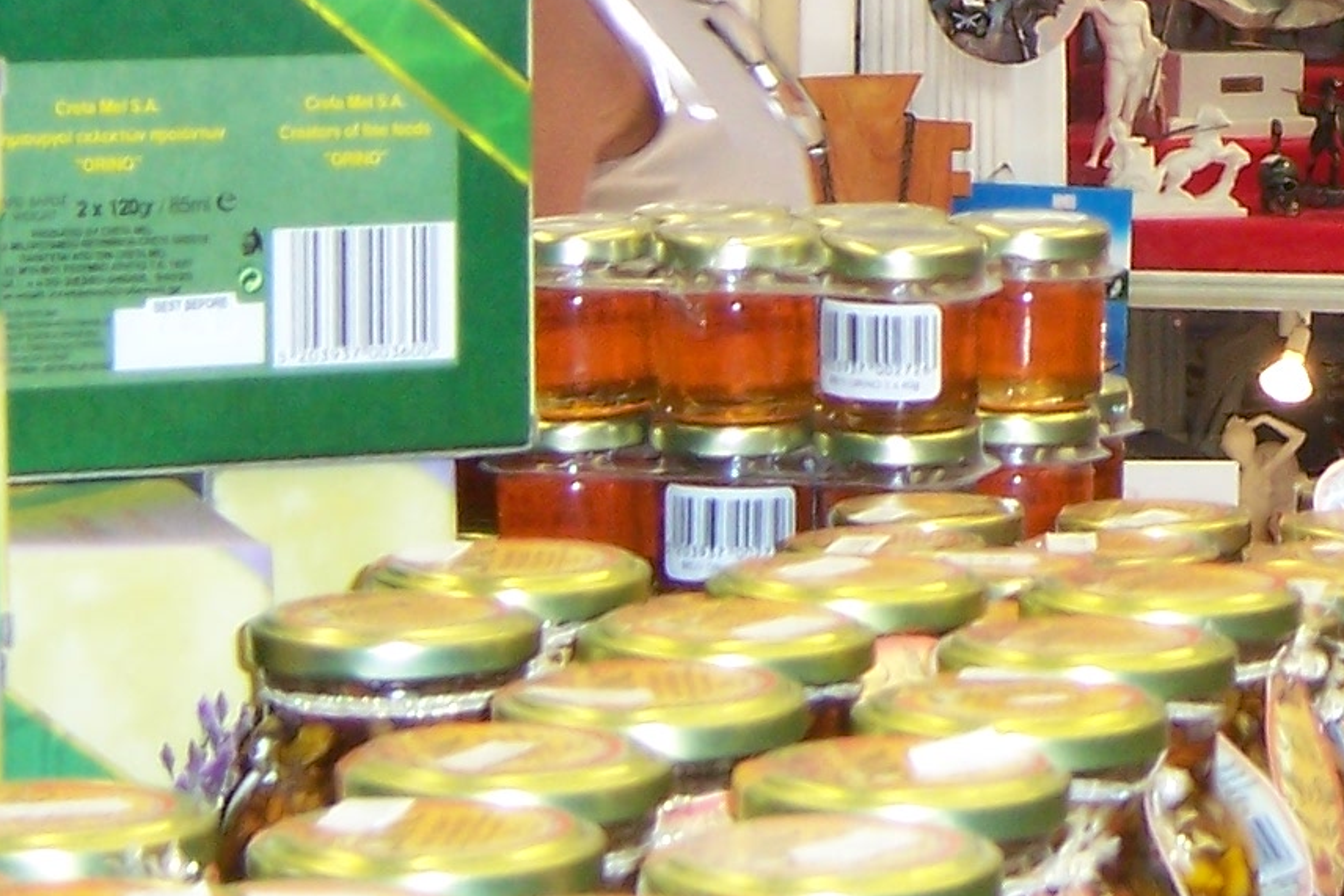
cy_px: -394
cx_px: 1674
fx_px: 6273
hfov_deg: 11.9
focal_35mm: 168
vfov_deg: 8.0
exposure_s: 1/125
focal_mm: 9
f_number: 3.6
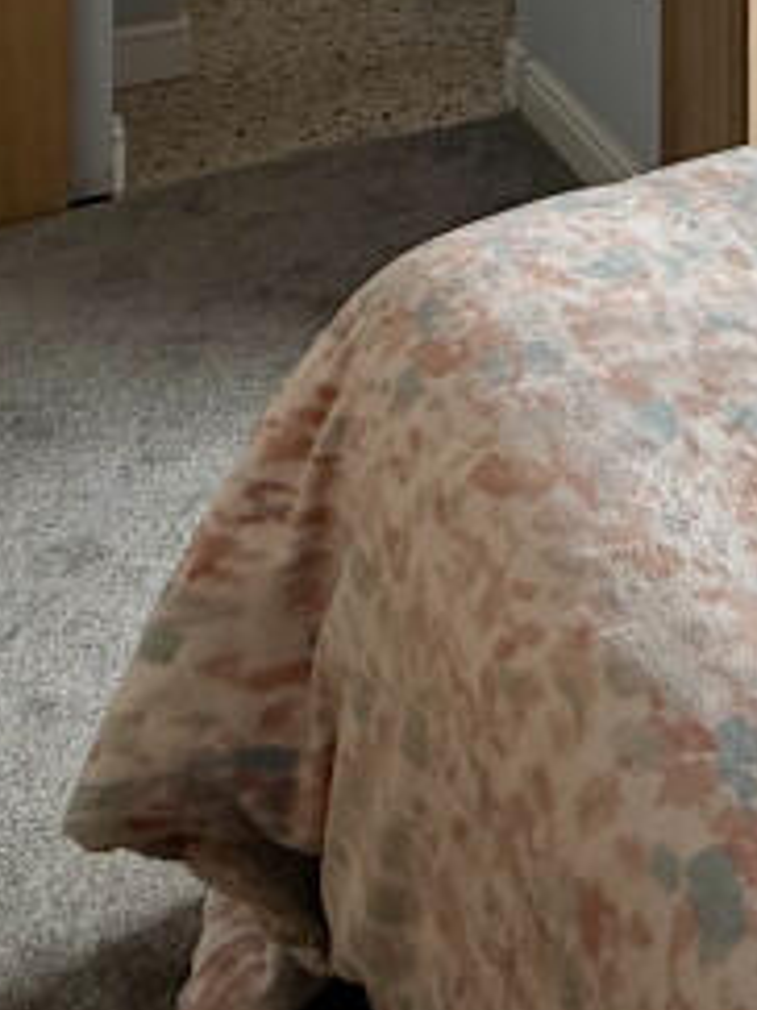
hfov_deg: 20.2
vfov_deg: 24.4
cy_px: -553
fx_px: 1722
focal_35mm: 59
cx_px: 1231
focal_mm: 2.22
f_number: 2.2
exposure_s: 1/140
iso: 50
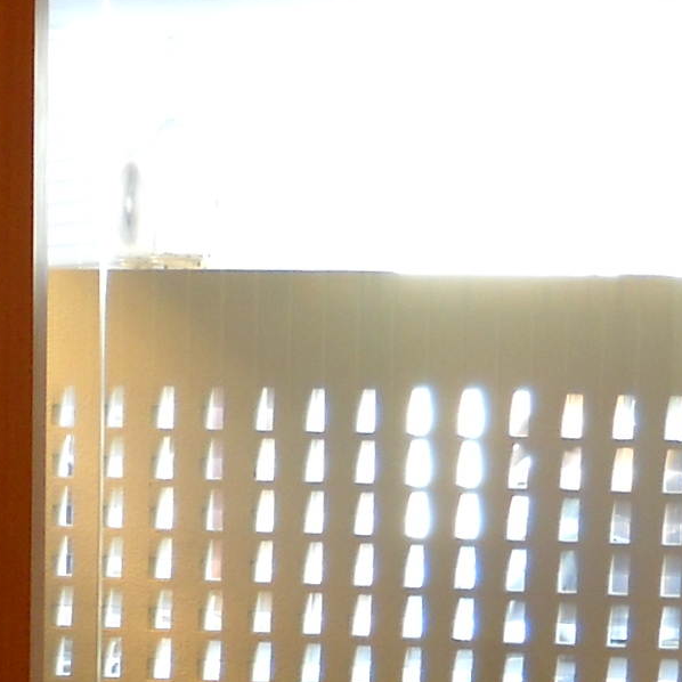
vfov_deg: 10.8
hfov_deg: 10.8
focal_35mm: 157
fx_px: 3500
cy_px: 956
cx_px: -273
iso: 129
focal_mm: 6.72
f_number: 3.1
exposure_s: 1/8
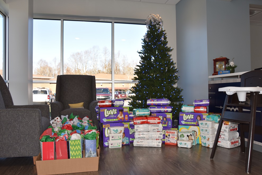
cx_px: 136
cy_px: 88
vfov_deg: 46.4
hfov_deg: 65.5
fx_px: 204
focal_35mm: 28
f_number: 5.6
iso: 280
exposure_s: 1/125
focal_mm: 18
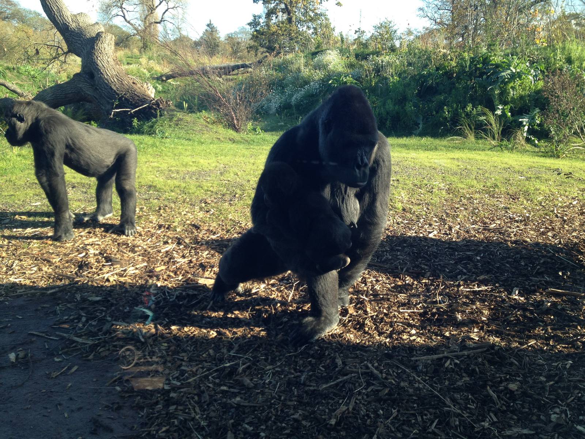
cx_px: 292
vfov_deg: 40.7
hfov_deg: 52.6
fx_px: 591
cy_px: 220
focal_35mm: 35
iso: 64
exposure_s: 1/246
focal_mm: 4.28
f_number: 2.4
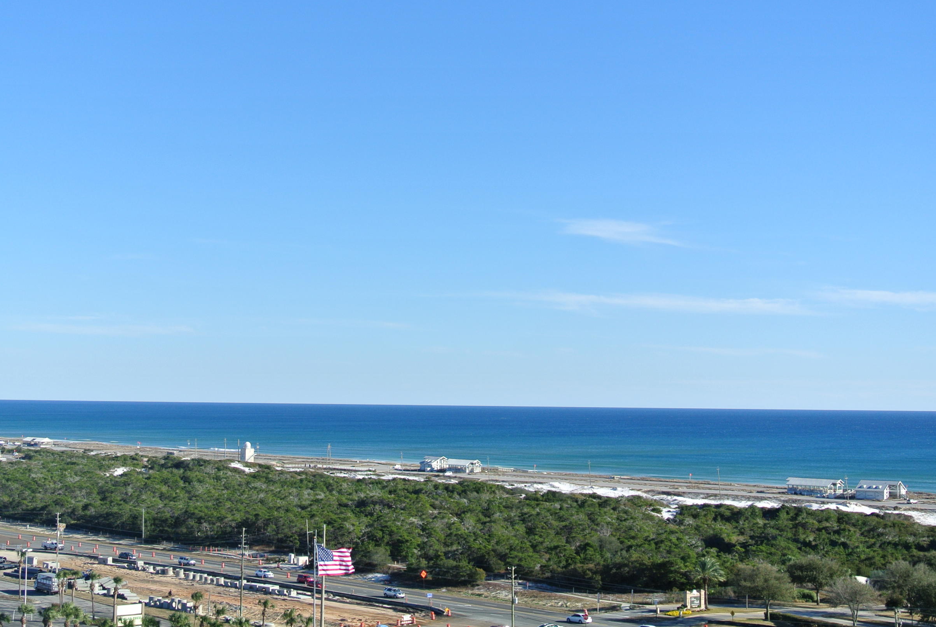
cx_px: 421
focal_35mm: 61
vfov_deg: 22.3
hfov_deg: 32.8
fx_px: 1588
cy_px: 259
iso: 100
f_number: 4.5
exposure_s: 1/500
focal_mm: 18.2
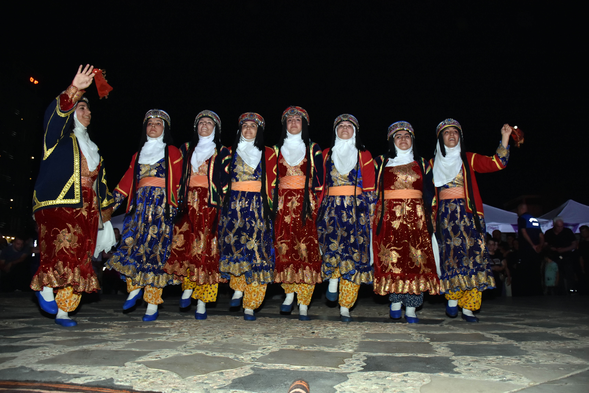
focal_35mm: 27
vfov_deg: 47.9
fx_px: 442
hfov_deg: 67.4
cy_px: 196
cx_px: 294
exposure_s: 1/250
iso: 1250
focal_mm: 18
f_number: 3.5
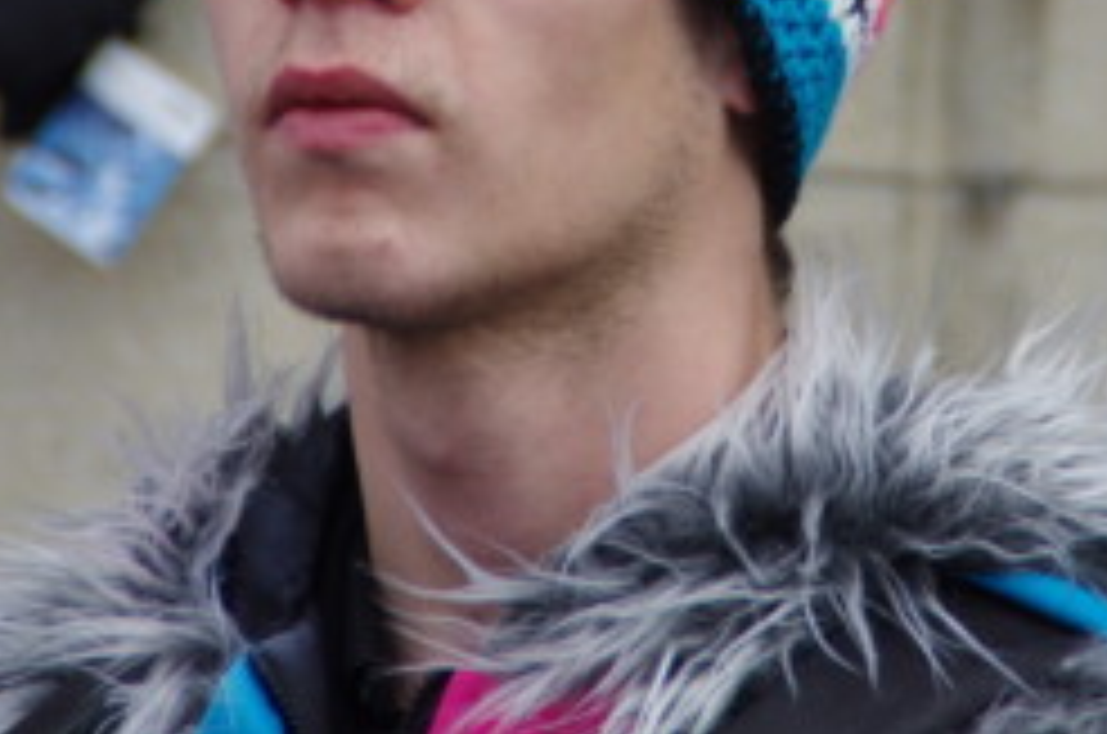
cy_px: -7
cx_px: 688
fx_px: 18721
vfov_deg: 2.2
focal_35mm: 610
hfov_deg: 3.4
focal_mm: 200
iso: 200
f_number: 6.3
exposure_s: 1/250
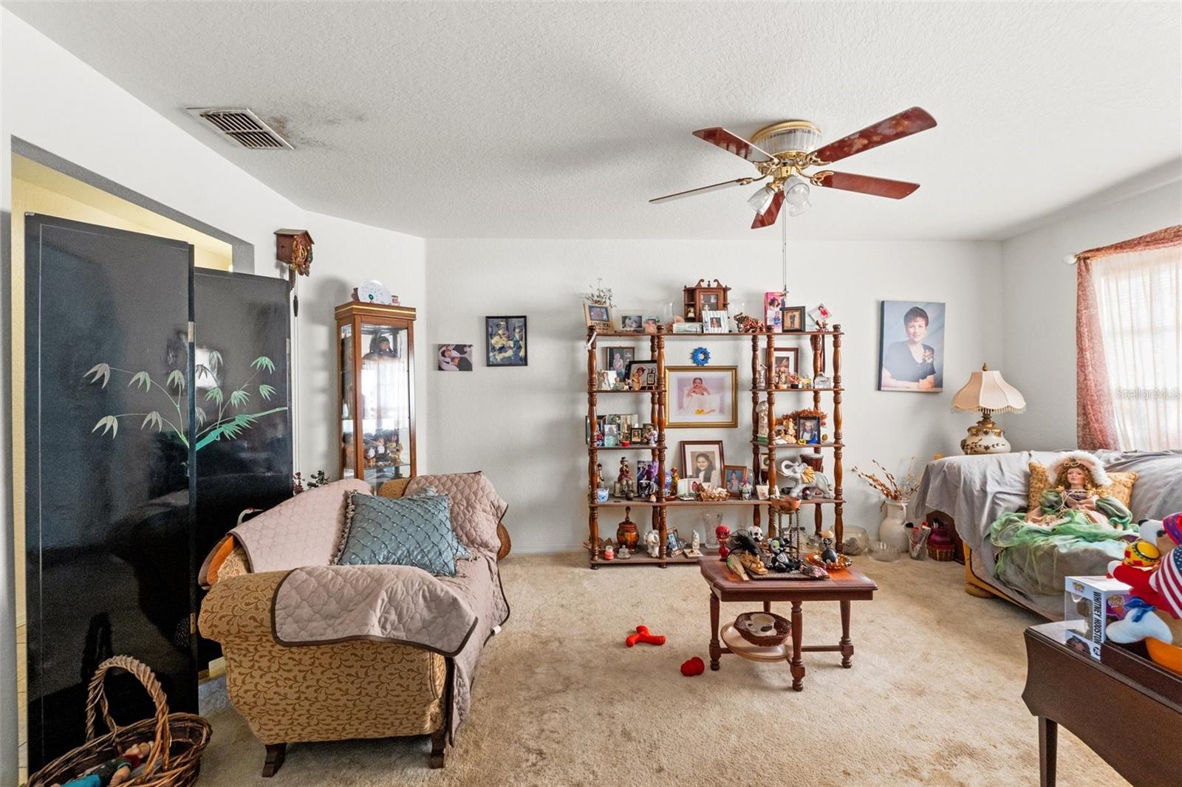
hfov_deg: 97.6
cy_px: 394
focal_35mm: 16
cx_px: 591
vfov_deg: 74.6
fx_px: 517
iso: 400
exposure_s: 1/2
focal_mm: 10.5
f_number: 8
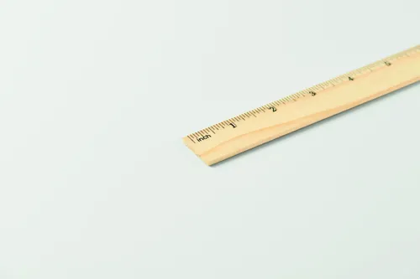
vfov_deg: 13.0
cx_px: 210
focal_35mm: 105
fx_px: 1225
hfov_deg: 19.5
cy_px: 140
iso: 100
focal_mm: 105
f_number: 11
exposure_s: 1/125
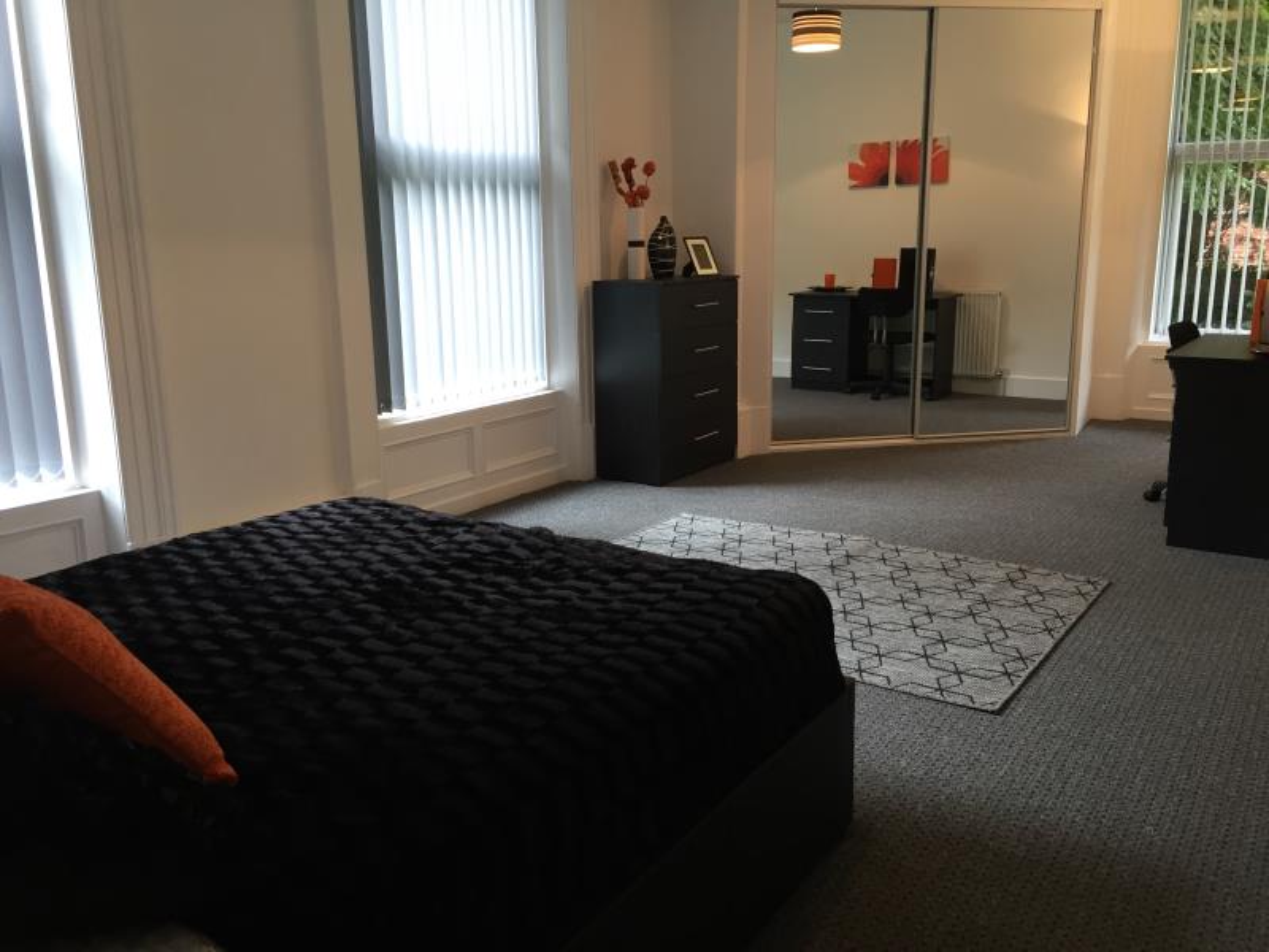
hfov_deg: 61.7
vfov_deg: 48.2
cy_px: 476
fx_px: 1063
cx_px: 634
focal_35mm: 29
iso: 100
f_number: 2.2
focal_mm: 4.15
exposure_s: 1/33
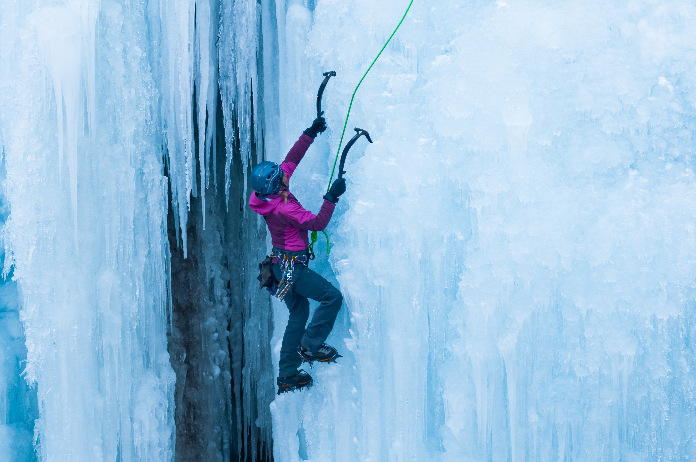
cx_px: 348
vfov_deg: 7.6
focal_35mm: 180
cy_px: 231
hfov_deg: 11.4
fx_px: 3476
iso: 200
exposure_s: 1/320
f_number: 4
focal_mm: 120
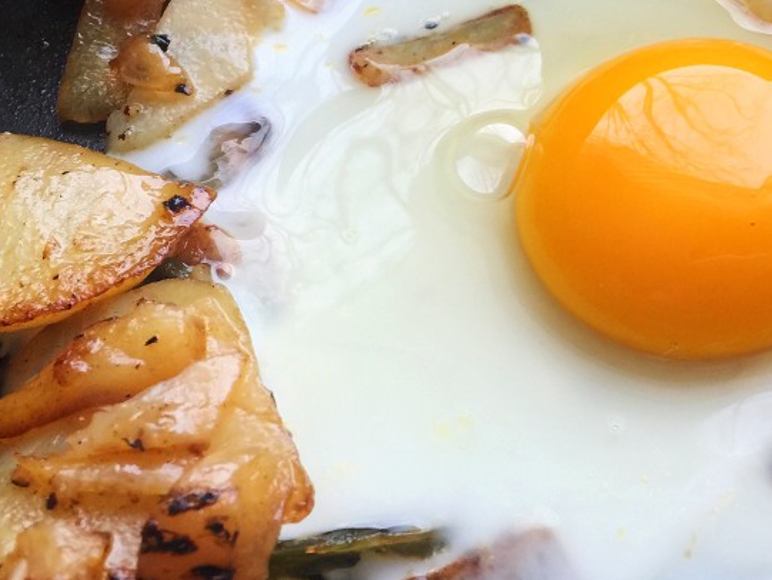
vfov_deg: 24.8
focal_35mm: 59
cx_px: 606
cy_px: 242
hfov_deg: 31.9
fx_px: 1316
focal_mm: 4.15
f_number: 2.2
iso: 32
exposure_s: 1/40
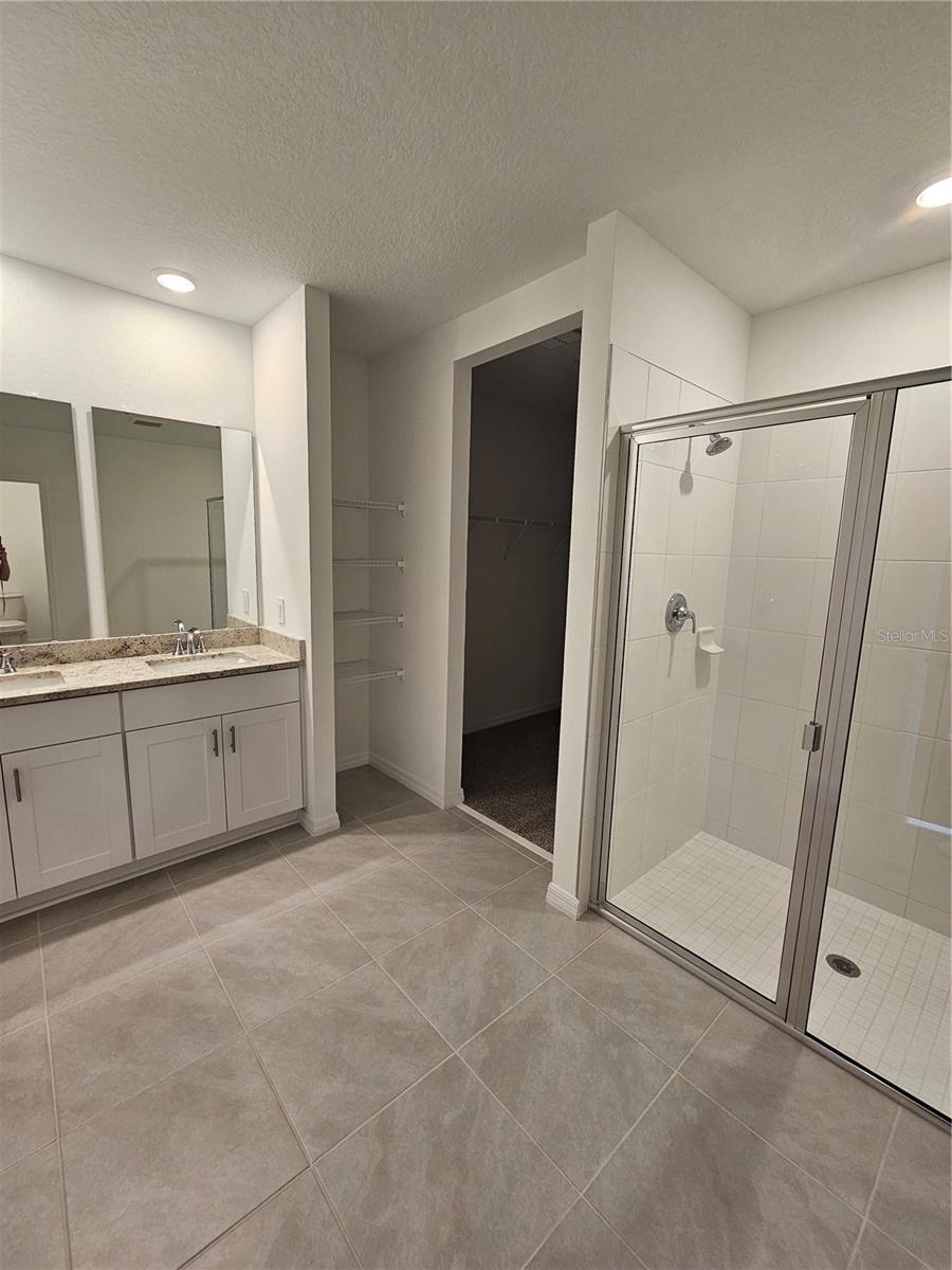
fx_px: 477
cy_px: 635
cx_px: 476
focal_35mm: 13
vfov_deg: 106.2
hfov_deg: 89.9
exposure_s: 1/60
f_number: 2.2
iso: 125
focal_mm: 2.2
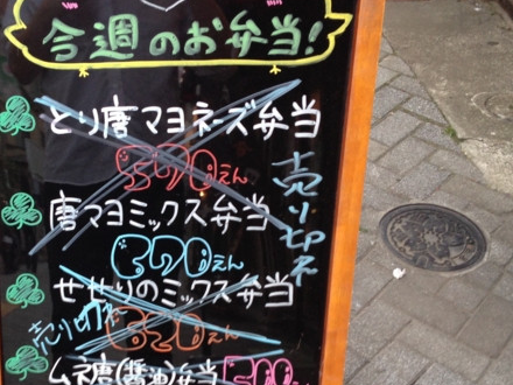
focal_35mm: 60
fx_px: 889
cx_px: 131
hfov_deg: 31.6
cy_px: 264
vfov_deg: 24.3
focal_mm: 4.13
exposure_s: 1/20
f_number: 2.4
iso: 64
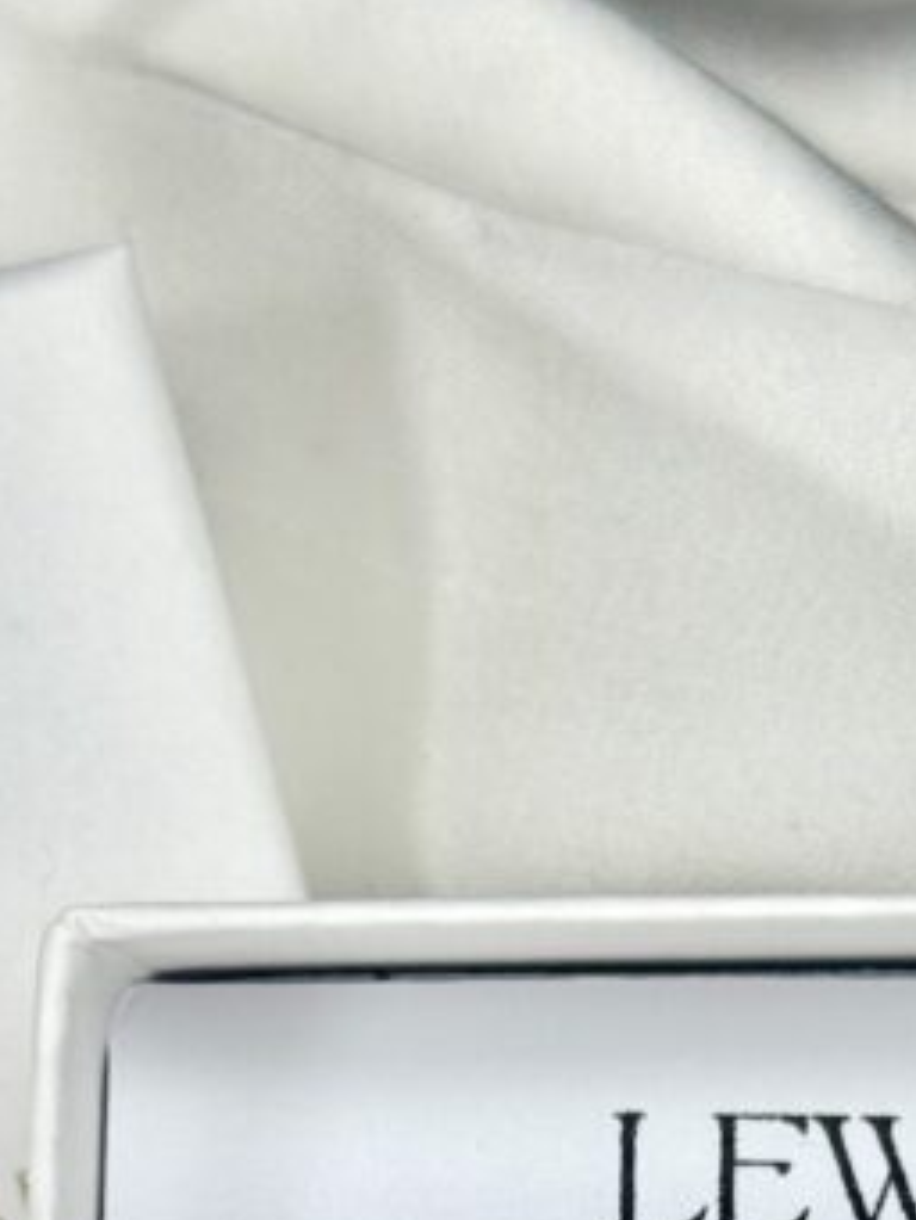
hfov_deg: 10.3
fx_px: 5077
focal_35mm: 144
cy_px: 1732
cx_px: 648
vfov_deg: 13.1
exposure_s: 1/1330
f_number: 1.78
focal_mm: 6.76
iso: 64
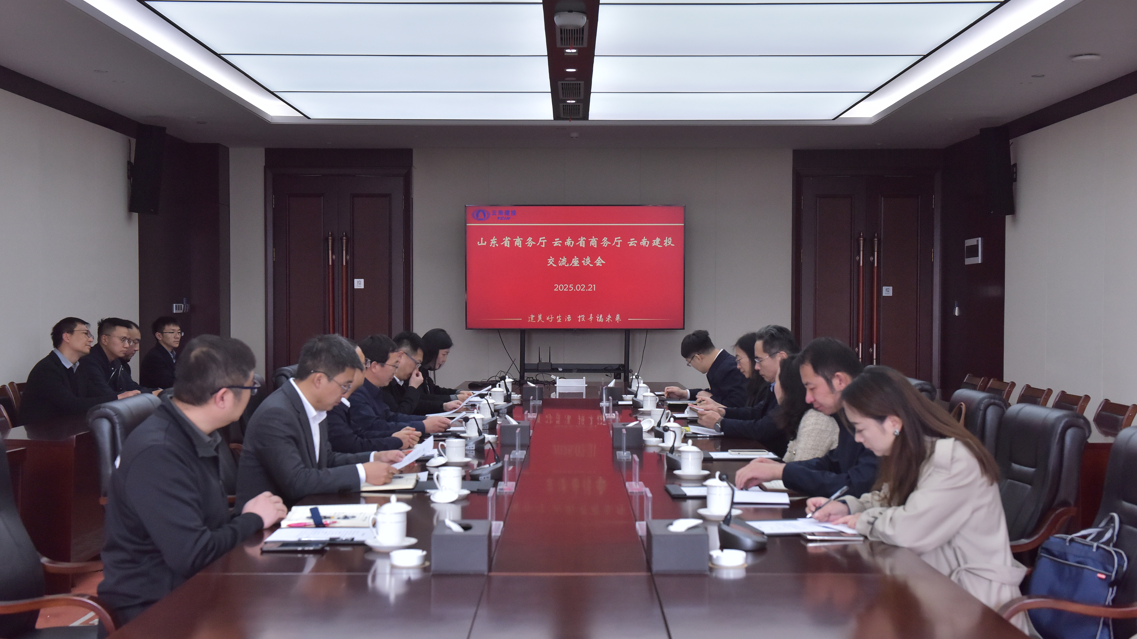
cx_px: 559
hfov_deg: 42.9
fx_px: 1447
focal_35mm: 48
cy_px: 343
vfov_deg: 24.9
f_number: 6.3
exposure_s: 1/800
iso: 2500
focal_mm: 45
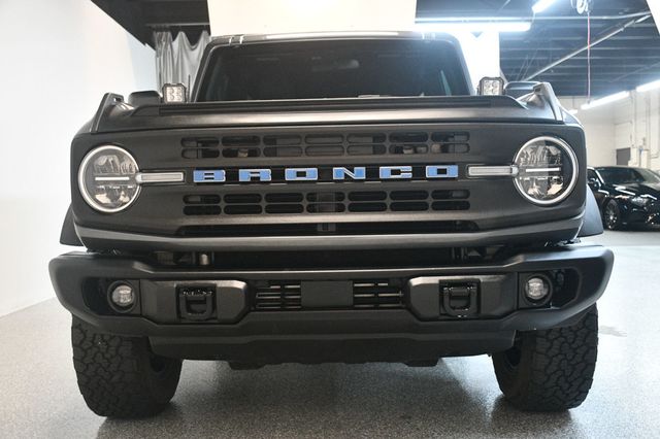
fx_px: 660
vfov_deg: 36.8
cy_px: 220
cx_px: 330
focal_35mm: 36
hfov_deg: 53.2
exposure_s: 1/80
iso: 3200
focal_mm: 24
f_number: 3.8
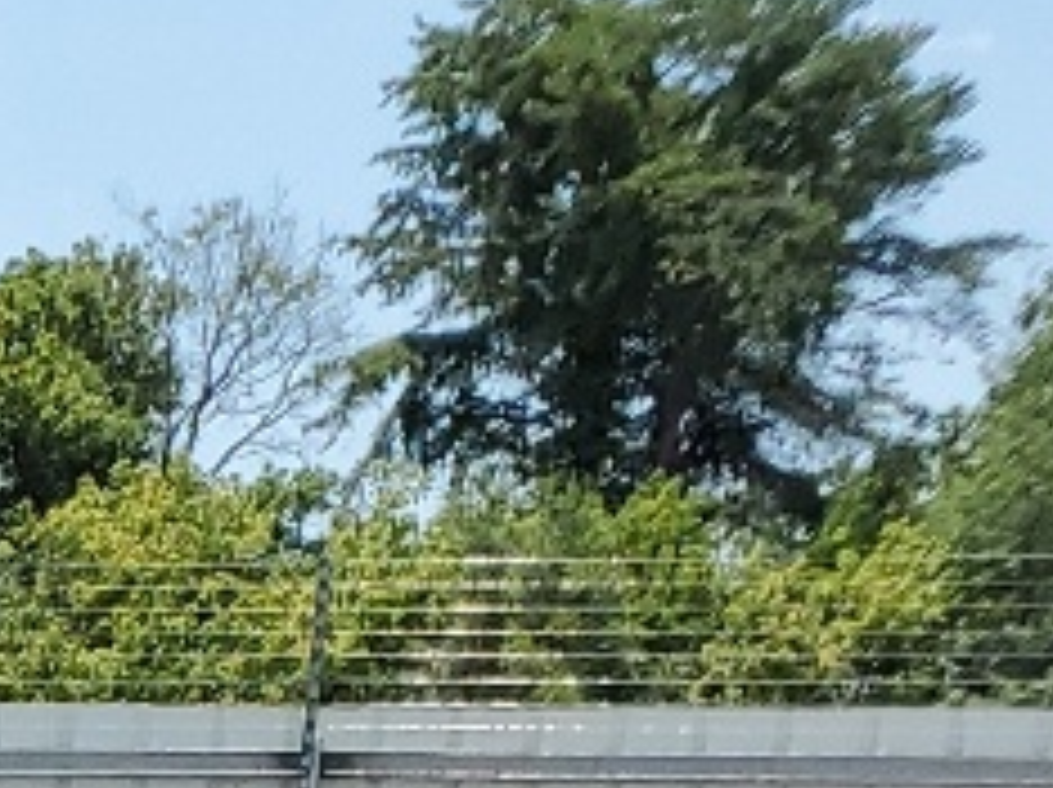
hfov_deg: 9.5
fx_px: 5409
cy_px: 2040
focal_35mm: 178
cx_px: -1701
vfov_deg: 7.6
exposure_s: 1/3333
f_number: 1.5
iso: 50
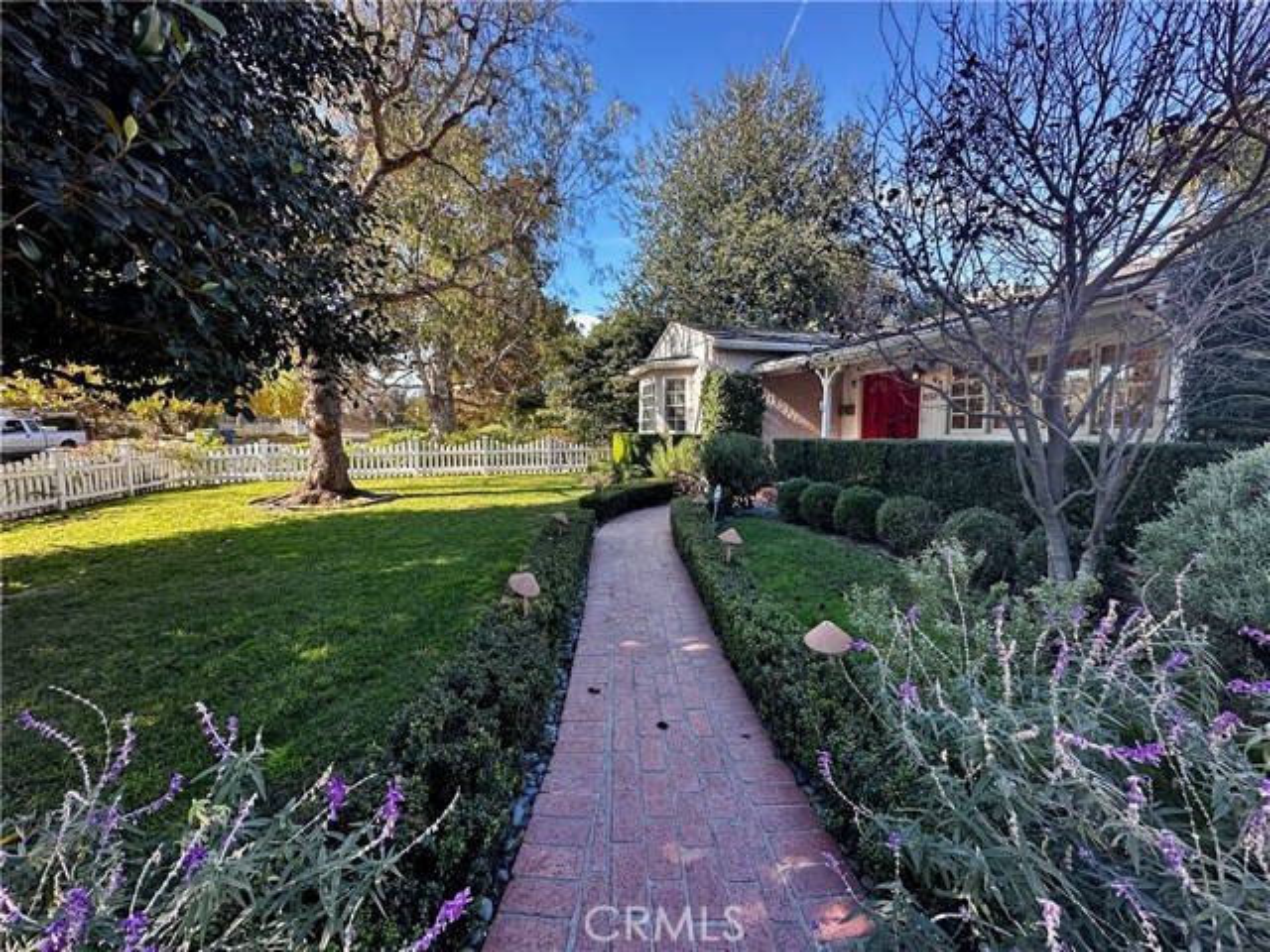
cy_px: 476
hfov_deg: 102.1
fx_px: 514
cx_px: 635
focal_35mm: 14
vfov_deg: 85.7
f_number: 2.2
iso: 40
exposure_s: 1/194
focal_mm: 2.22
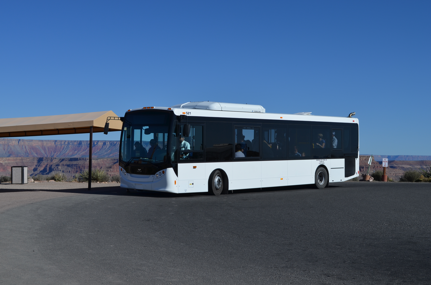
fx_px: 645
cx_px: 216
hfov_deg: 36.9
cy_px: 142
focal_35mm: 54
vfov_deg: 25.0
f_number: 10
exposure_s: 1/400
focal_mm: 36
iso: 100
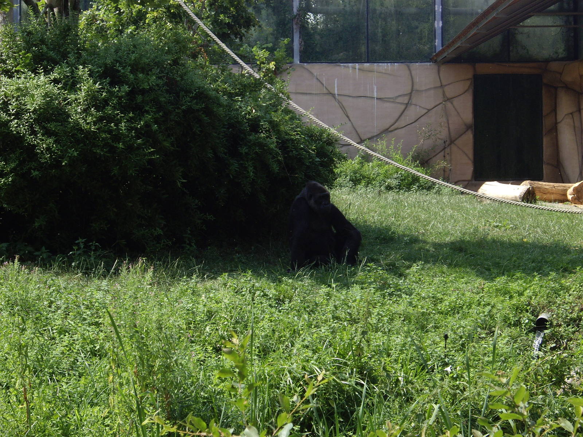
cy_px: 218
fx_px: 1920
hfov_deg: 17.3
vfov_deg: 13.0
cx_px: 292
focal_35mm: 114
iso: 100
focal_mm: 23.7
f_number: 5.4
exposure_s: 1/250
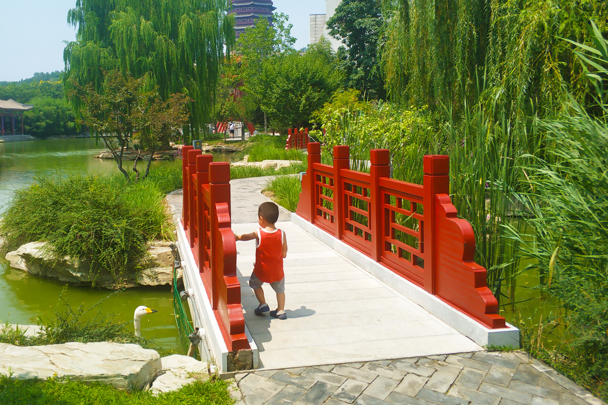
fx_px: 574
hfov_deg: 55.4
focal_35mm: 34
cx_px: 242
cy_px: 142
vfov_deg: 38.5
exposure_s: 1/1589
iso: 101
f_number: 1.8
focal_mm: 3.82
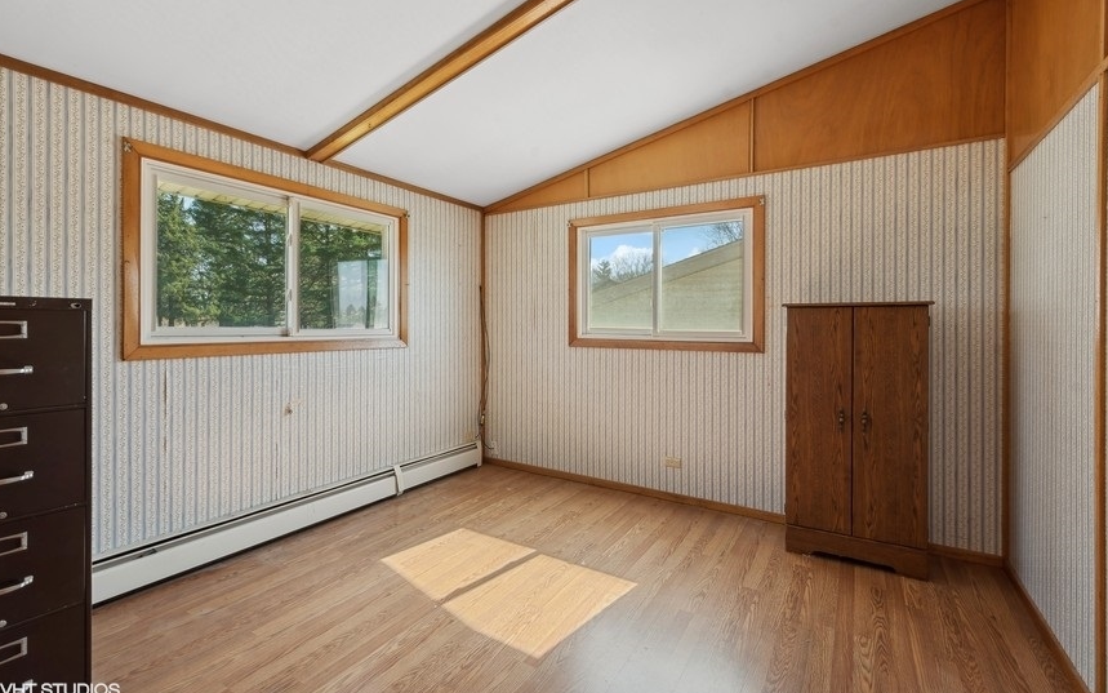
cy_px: 325
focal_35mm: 16
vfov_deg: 71.2
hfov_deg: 97.8
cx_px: 544
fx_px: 483
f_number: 8
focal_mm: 15
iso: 200
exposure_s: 1/50
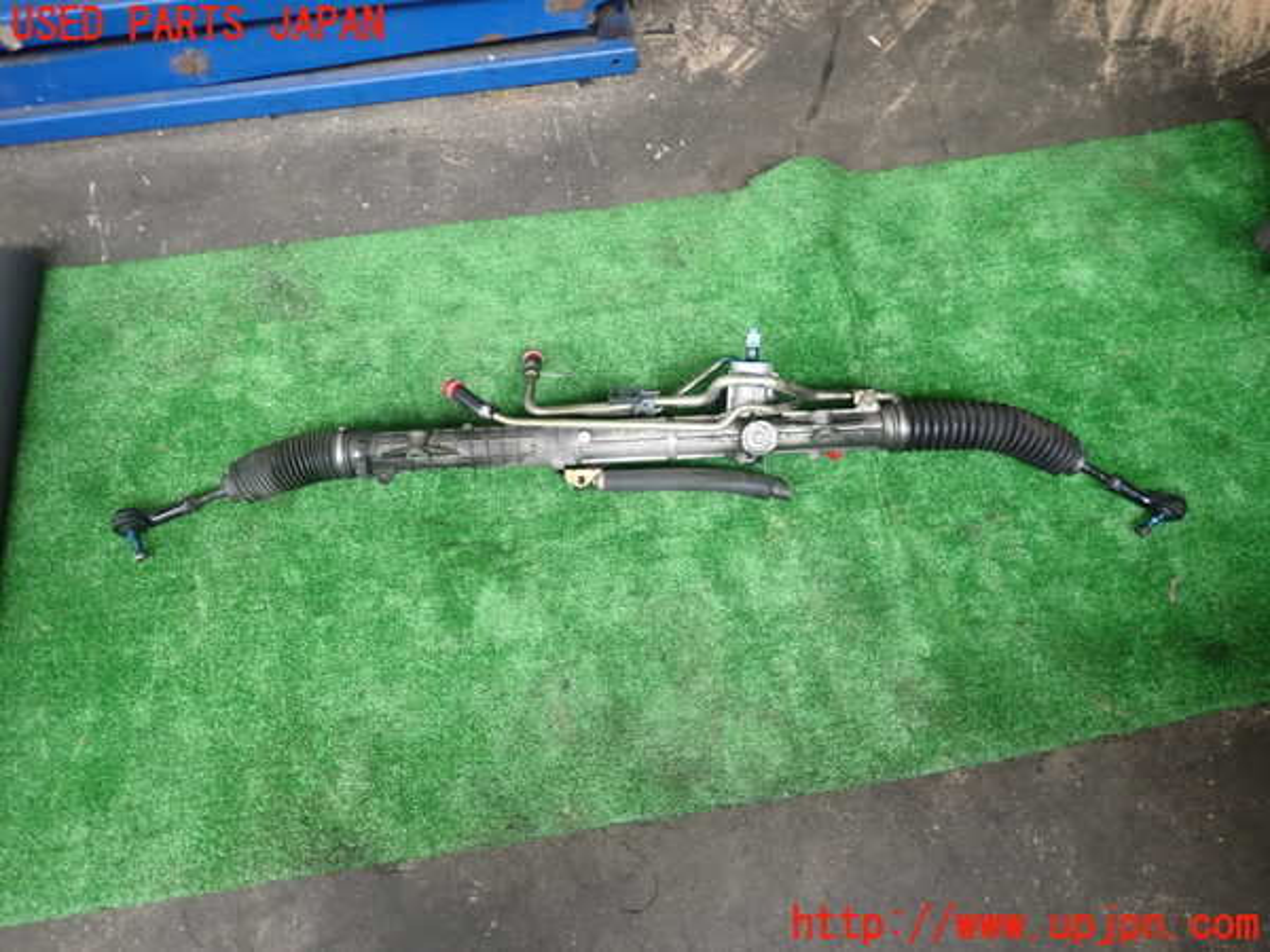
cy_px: 476
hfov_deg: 69.4
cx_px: 635
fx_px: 917
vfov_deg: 54.9
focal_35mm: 25
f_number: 2
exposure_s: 1/125
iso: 200
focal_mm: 4.5
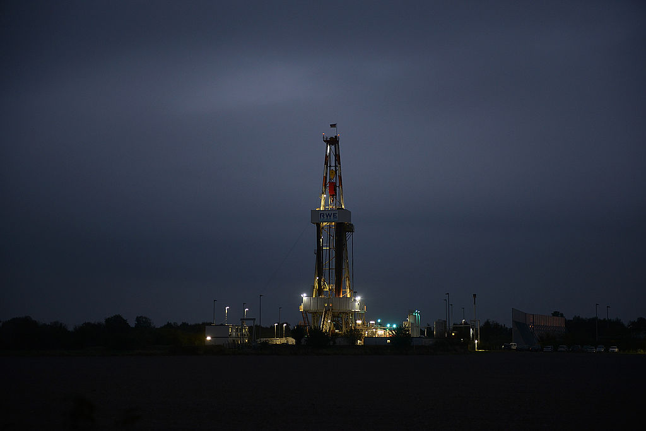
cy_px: 216
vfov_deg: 19.5
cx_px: 323
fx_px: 1256
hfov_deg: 28.8
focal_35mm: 70
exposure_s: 1/20
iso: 800
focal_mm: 70
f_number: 2.8
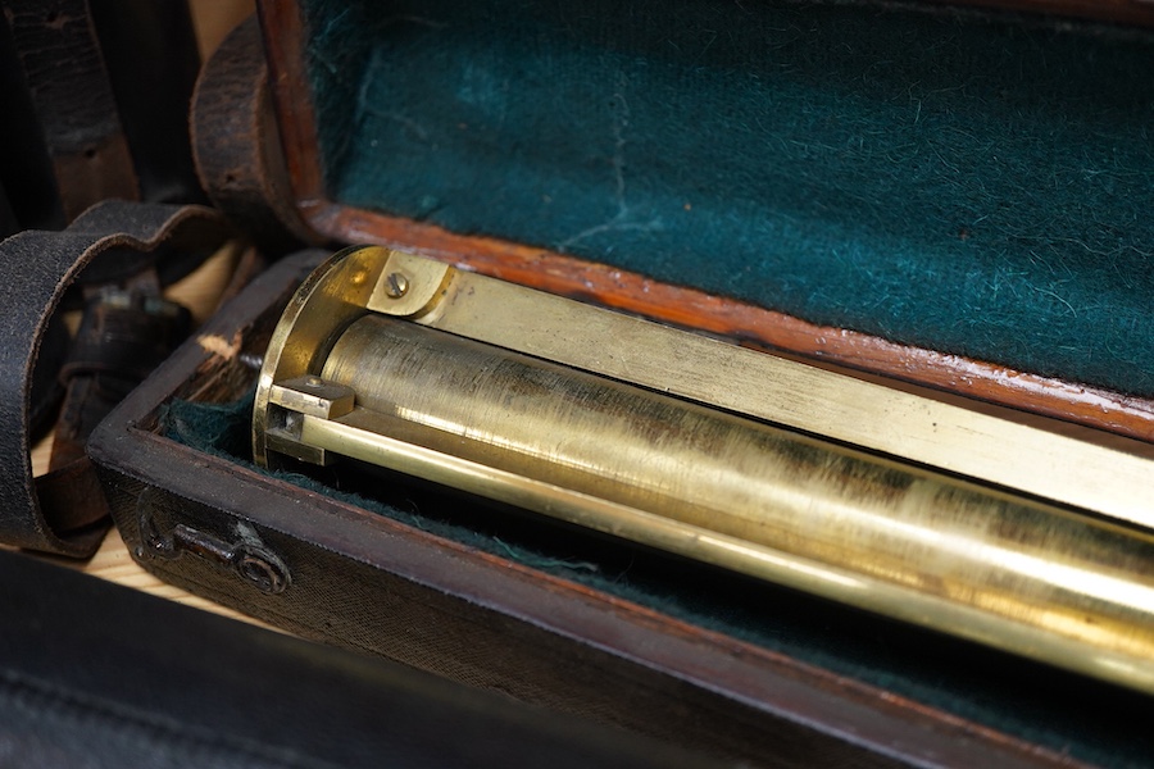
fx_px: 1442
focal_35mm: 45
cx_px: 577
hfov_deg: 43.6
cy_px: 384
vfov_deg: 29.9
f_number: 3.5
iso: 1250
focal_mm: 30
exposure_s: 1/125
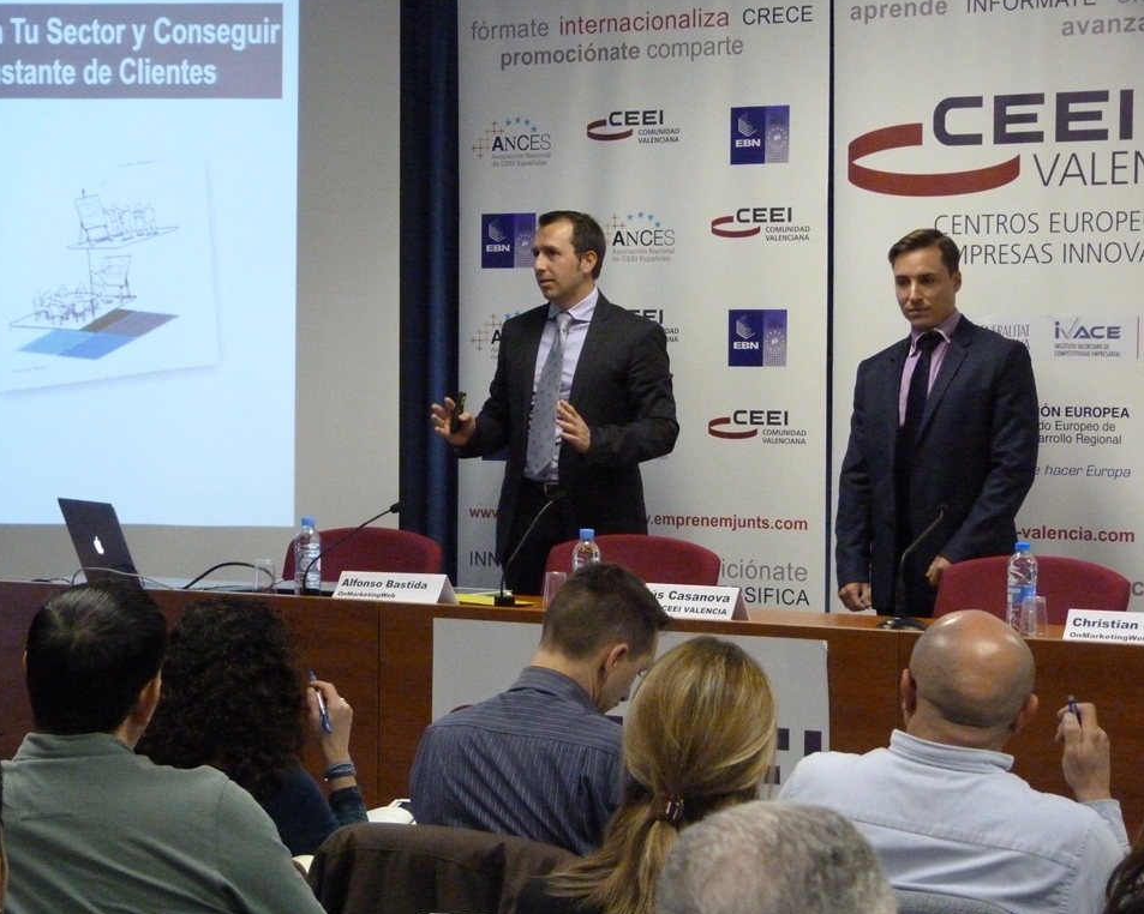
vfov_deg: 17.9
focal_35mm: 86
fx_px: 2911
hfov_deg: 22.2
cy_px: 457
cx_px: 550
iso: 800
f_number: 3.4
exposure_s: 1/50
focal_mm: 14.8
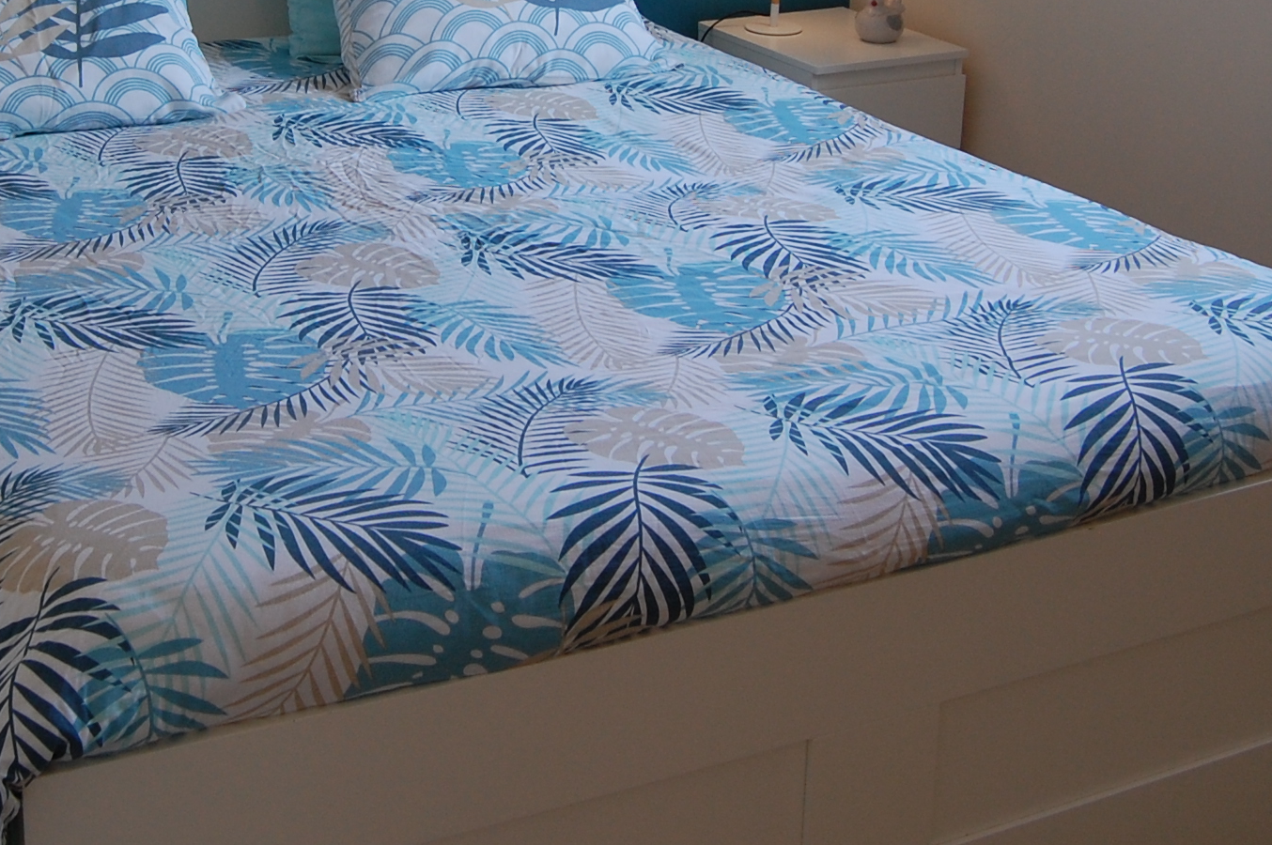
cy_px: 16
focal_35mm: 60
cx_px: 482
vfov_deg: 21.8
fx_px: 2118
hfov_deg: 33.3
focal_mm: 18
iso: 400
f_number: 5.6
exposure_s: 1/125
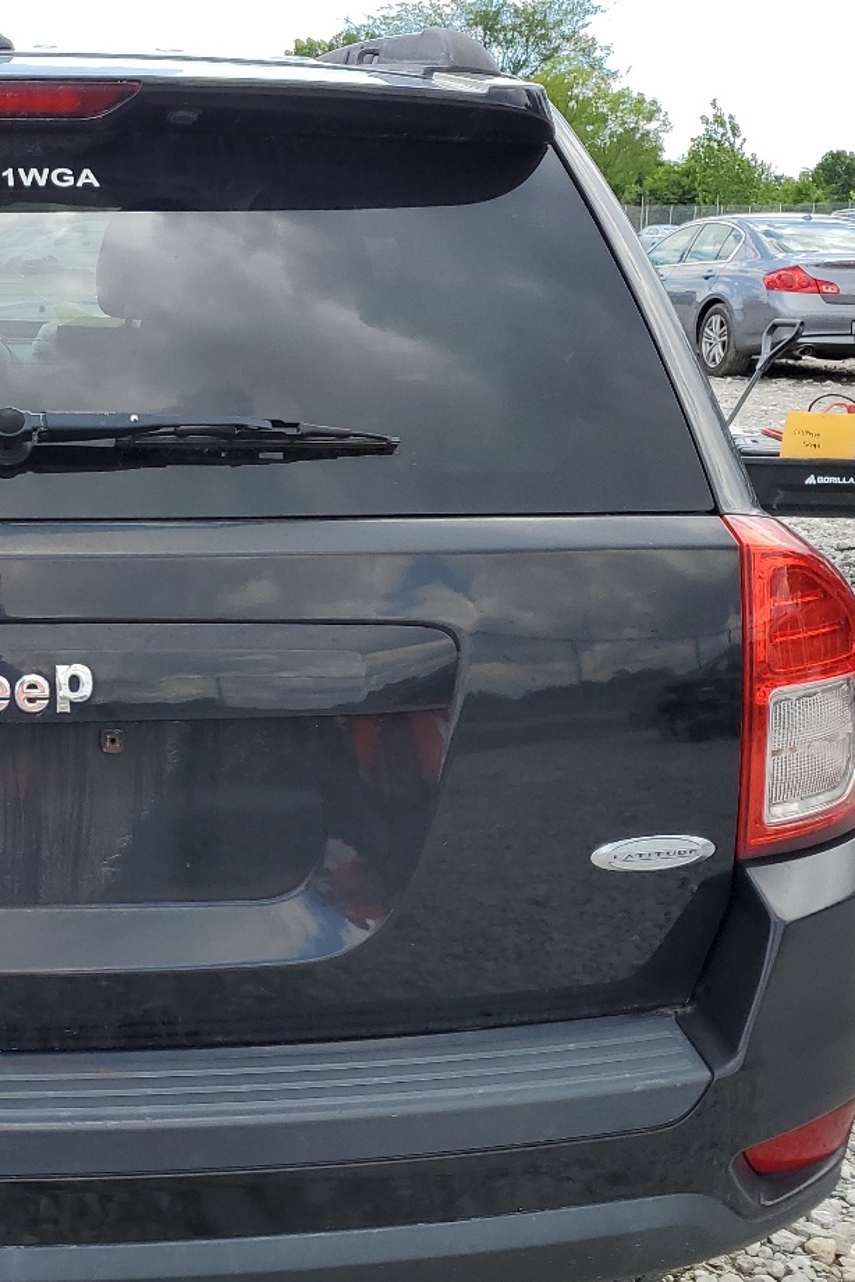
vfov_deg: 41.9
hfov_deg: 26.9
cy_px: 679
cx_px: -24
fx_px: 1674
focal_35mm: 47
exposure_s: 1/1111
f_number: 1.5
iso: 50
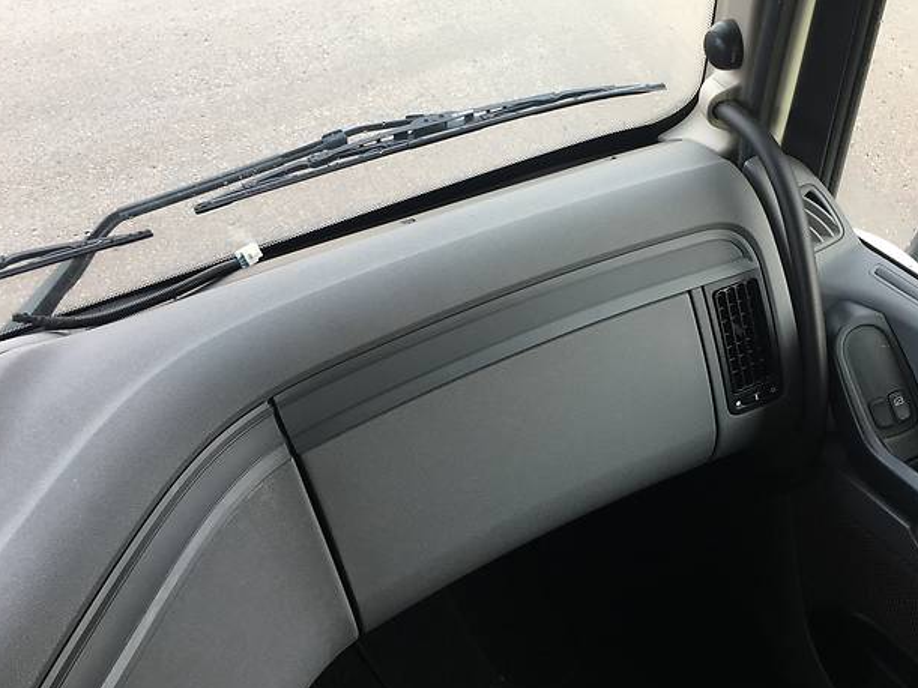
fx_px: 1008
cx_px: 586
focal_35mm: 38
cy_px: 353
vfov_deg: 37.7
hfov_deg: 48.4
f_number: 2.2
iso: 25
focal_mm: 4.2
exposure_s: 1/50
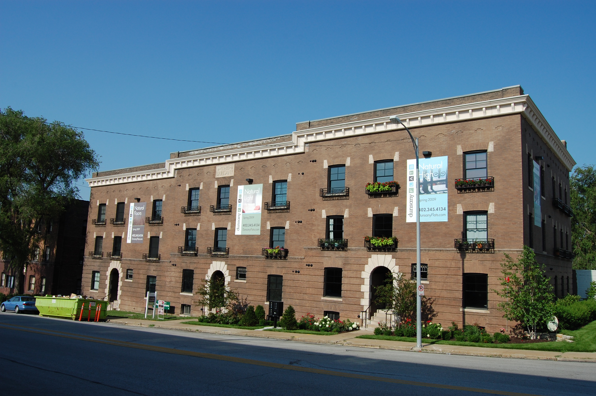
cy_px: 198
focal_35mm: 28
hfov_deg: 64.6
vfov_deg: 45.6
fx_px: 471
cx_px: 298
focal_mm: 19
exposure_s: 1/400
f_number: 10
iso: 200
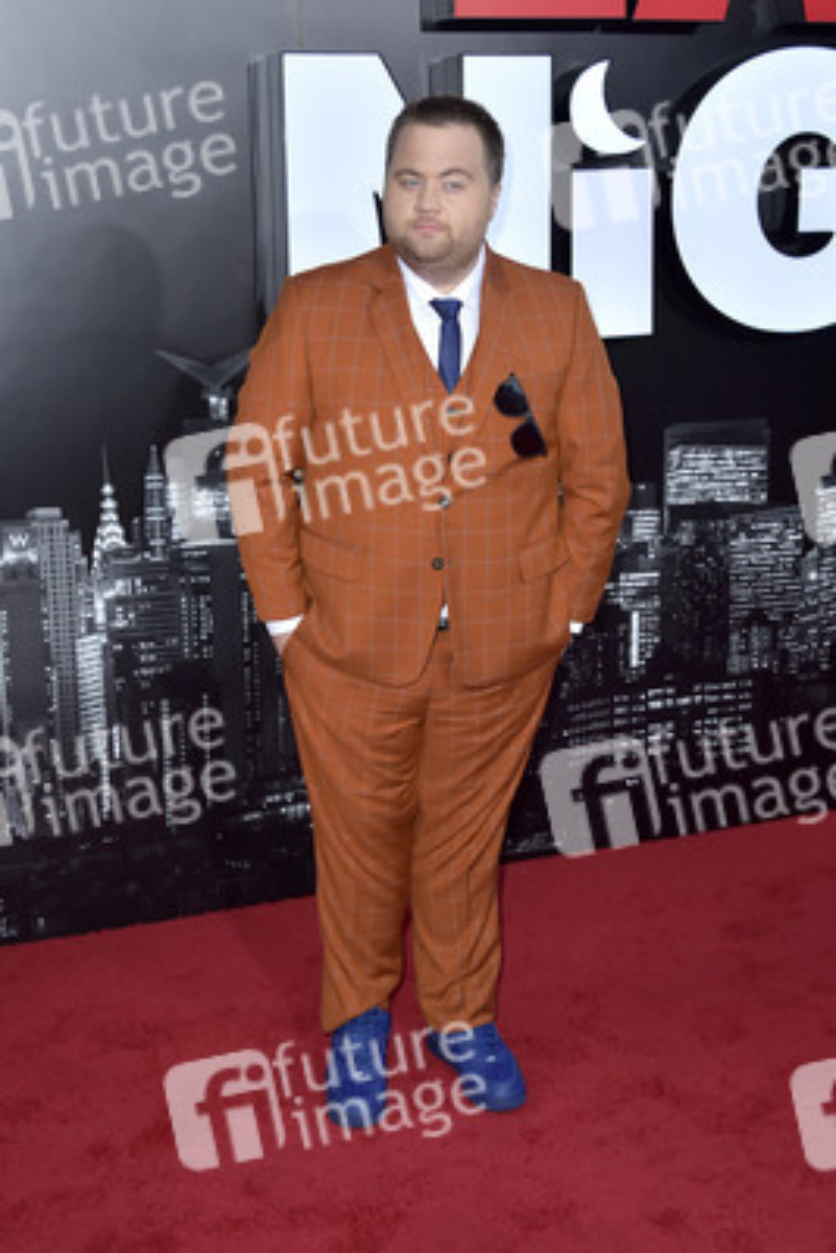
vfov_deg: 46.4
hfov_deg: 31.9
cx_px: 418
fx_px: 1462
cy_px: 626
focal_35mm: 42
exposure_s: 1/250
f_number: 7.1
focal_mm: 42
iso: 320
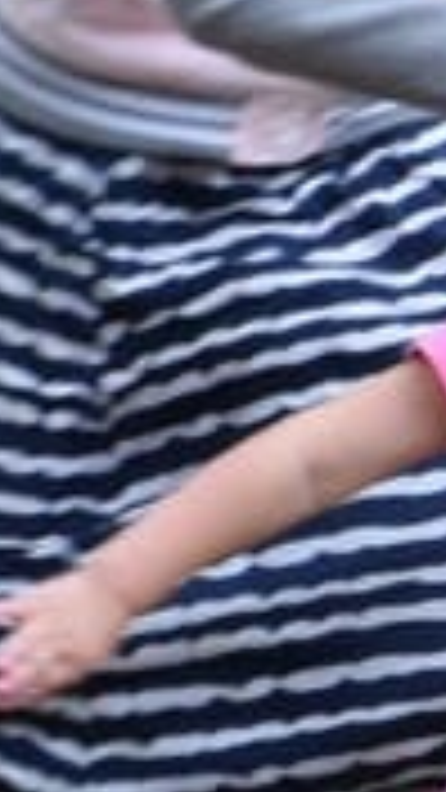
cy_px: 412
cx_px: -3820
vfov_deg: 2.7
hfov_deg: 1.4
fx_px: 16860
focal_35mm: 802
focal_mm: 45
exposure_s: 1/250
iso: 400
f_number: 8
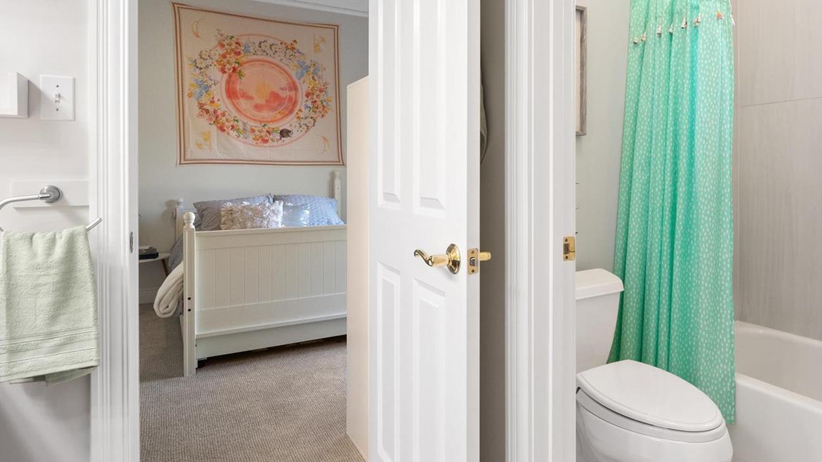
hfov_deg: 75.7
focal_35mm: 24
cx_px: 482
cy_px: 181
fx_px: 523
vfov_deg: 47.4
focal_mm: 9
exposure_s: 1/6
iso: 400
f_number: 8
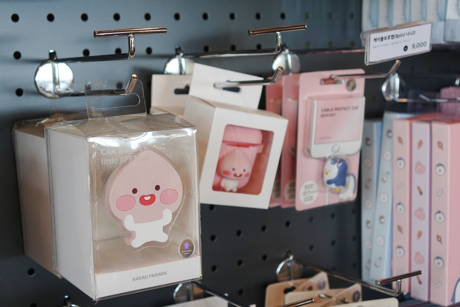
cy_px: 154
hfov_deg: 37.5
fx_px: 677
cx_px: 230
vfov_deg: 25.5
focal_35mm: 53
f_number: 2.8
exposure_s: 1/60
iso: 160
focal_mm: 19.37
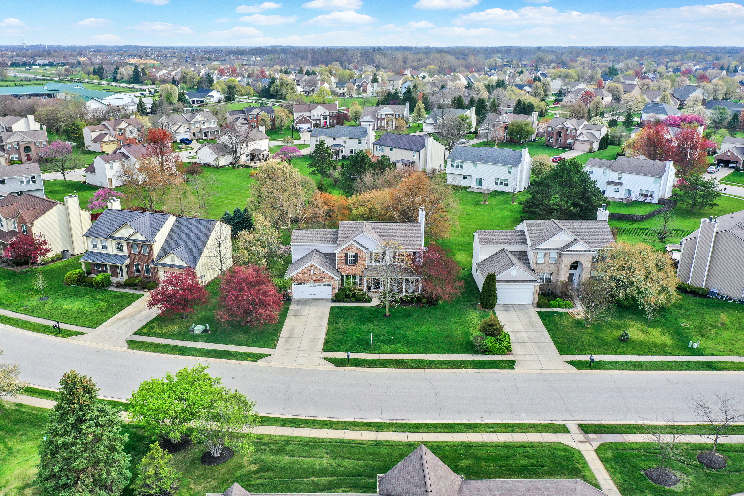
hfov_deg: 65.5
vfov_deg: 46.4
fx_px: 579
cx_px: 372
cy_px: 248
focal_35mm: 28
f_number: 5
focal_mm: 10.26
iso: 100
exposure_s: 1/320
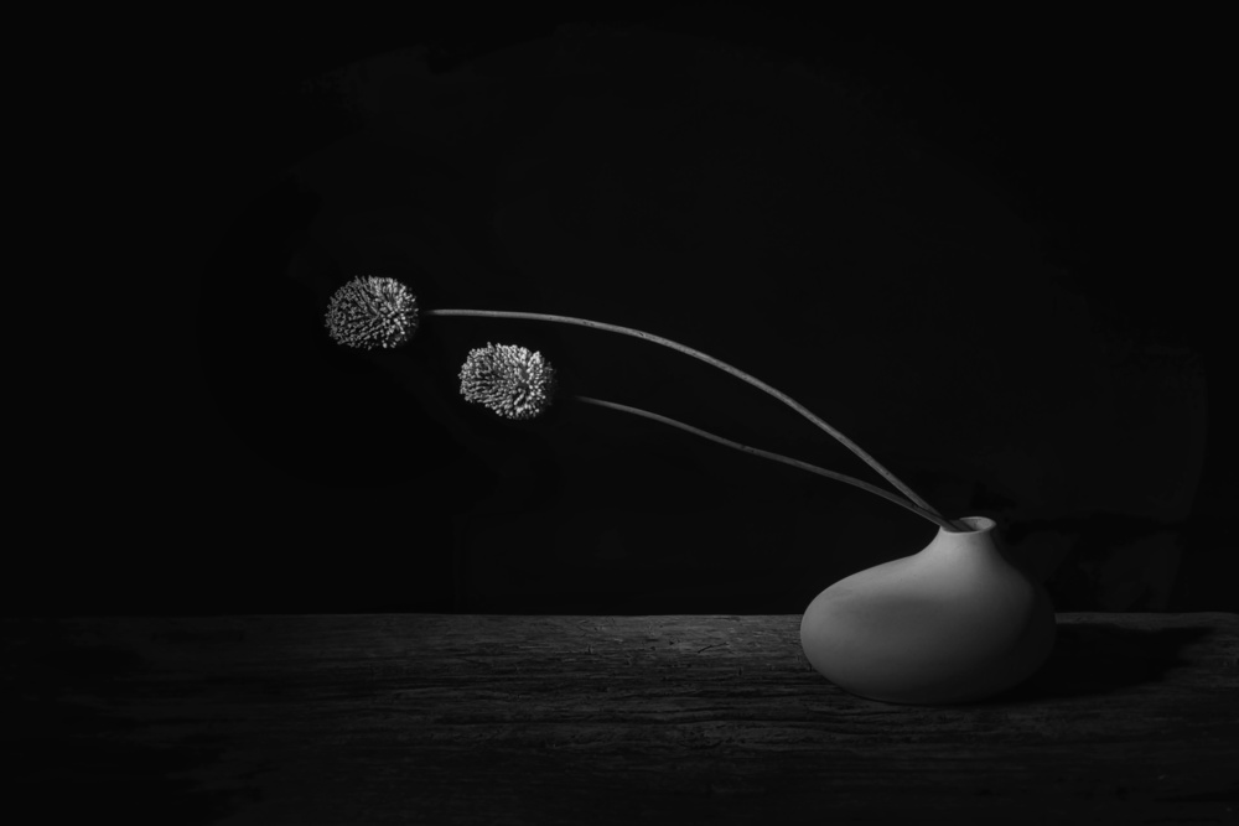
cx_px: 620
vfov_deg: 16.5
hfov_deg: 24.5
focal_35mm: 83
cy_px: 413
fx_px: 2857
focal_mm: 83
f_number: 10
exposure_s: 10
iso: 50
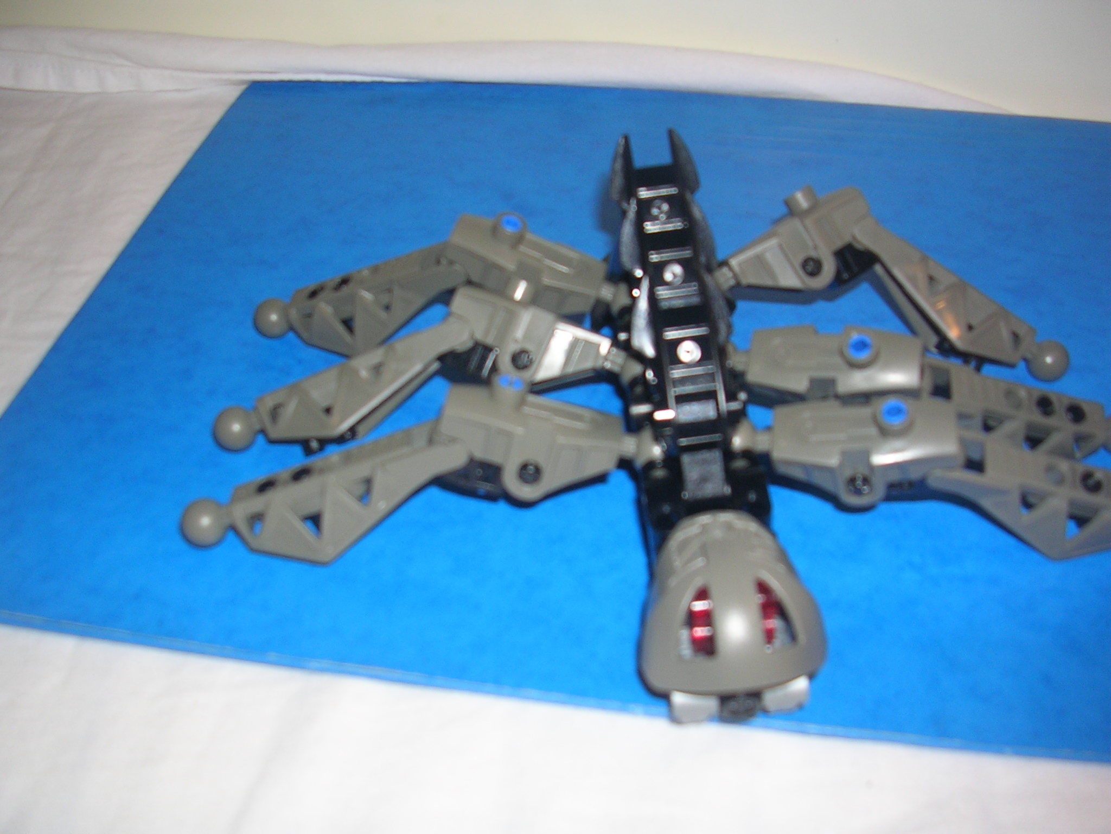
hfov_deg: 49.0
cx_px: 556
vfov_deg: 37.7
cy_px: 417
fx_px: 1220
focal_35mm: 38
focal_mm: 5.8
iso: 50
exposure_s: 1/60.1
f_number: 2.8
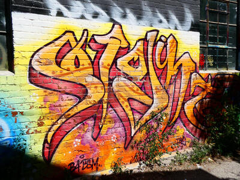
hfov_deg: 52.6
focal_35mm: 35
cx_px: 120
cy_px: 90
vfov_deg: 40.7
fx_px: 243
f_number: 3.7
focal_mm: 6.3
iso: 80
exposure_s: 1/1000
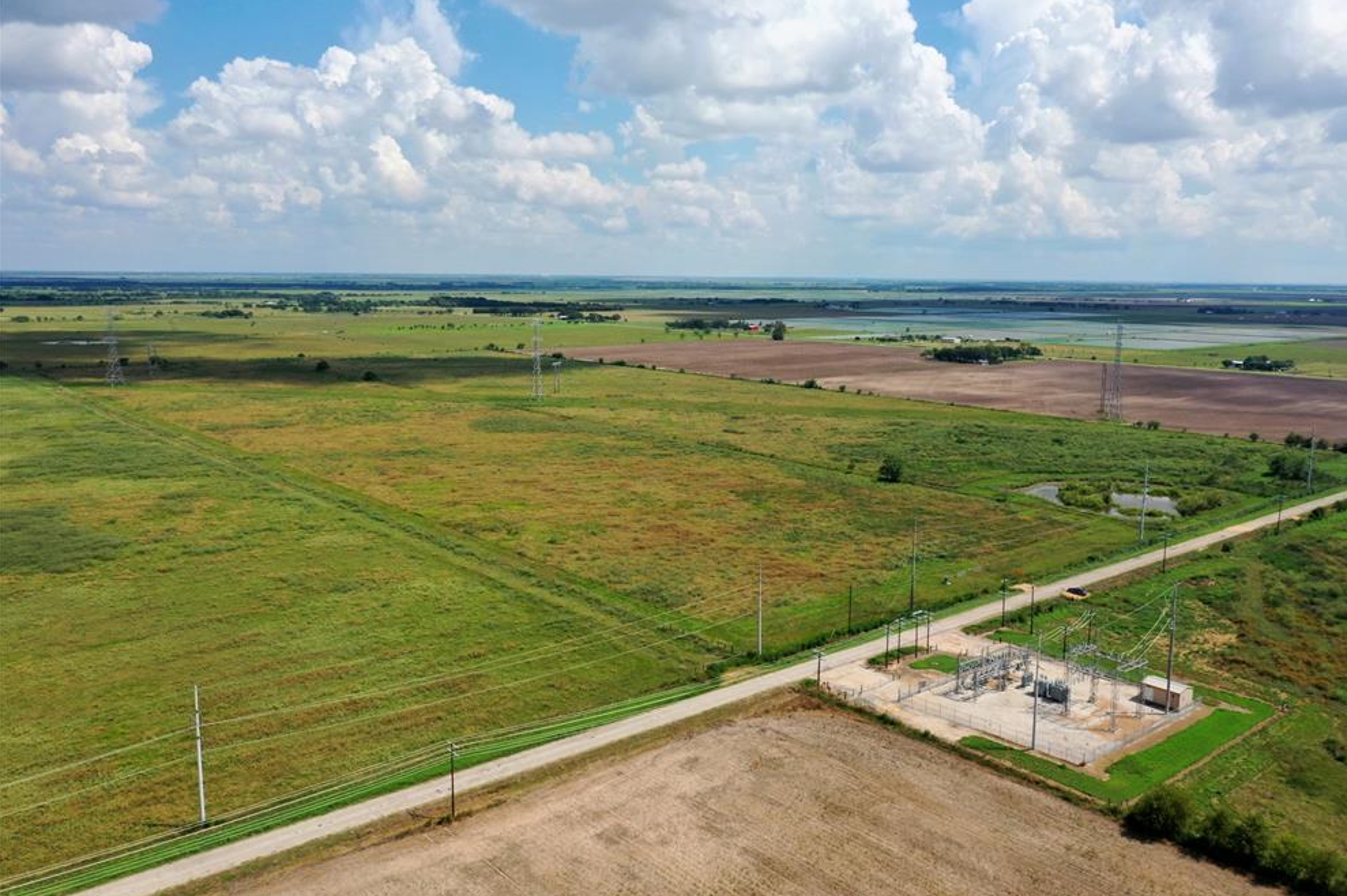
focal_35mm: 29
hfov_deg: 63.7
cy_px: 440
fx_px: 1084
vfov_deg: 44.9
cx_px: 696
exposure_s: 1/500
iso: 100
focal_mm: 10.26
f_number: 6.3
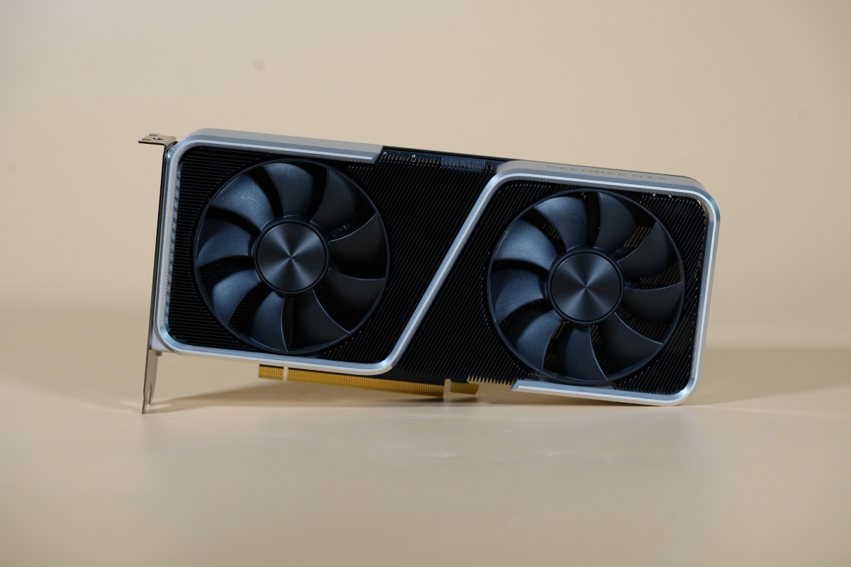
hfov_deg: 22.6
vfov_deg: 15.2
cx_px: 426
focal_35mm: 90
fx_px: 2127
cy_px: 284
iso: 1250
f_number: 5.6
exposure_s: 1/125
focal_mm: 90
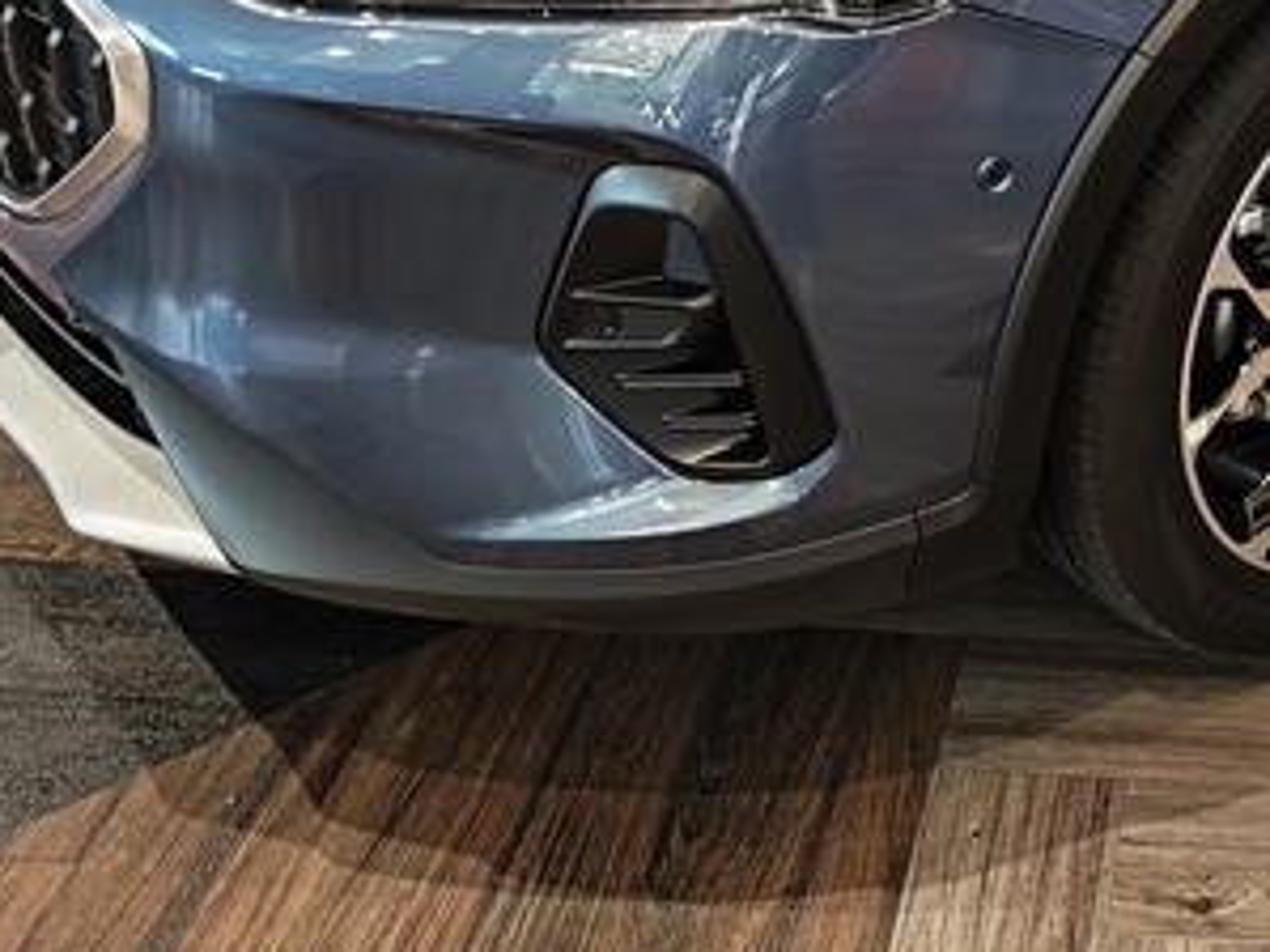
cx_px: 1232
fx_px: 2200
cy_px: -130
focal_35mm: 60
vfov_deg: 22.8
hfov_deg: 30.2
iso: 1250
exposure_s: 1/40
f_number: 1.63
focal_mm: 8.72
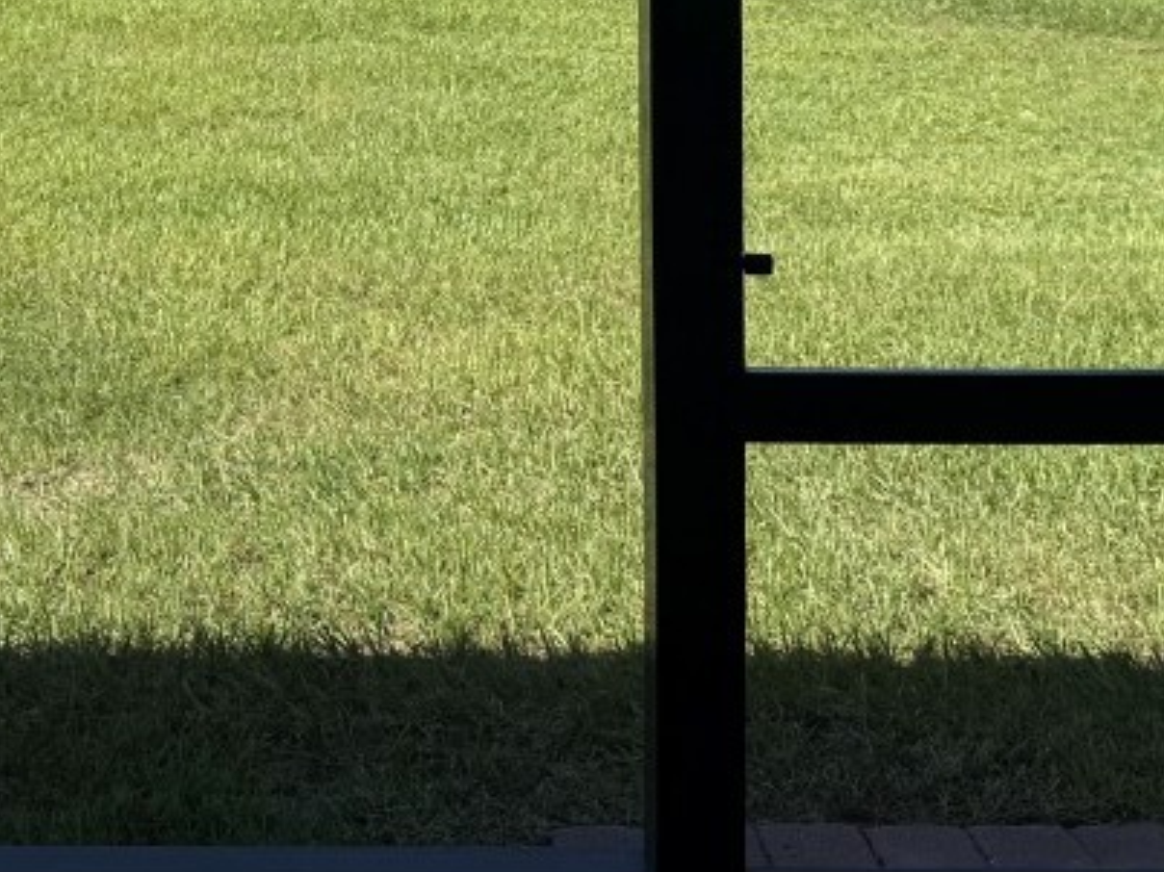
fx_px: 2051
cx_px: 243
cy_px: -199
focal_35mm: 61
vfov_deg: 22.0
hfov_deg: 30.9
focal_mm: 6.76
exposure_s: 1/2907
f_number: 1.78
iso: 80
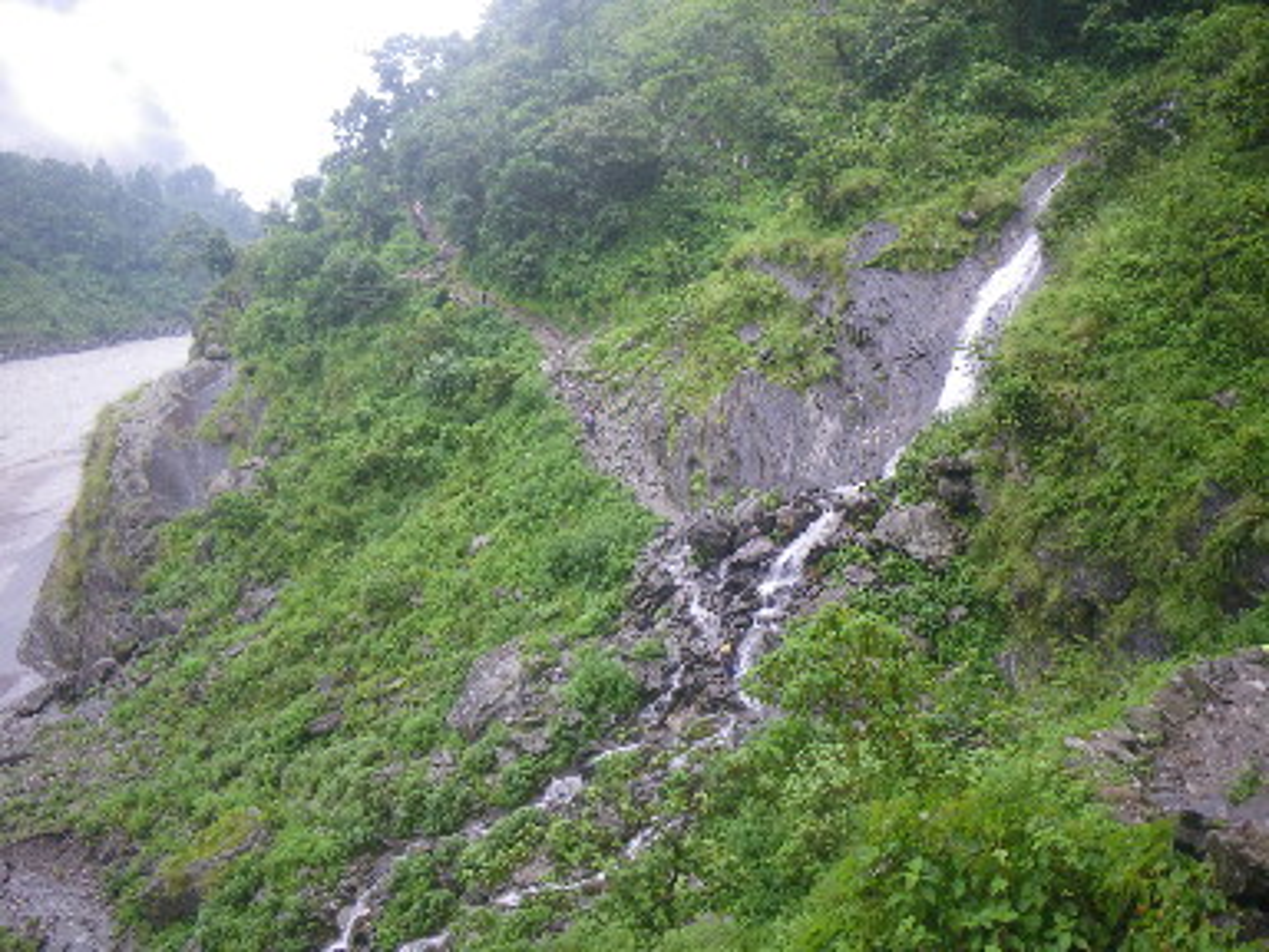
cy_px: 476
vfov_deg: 49.7
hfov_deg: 63.4
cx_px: 634
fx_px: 1026
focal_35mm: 28
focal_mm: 5
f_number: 3.5
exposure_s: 1/50
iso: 80
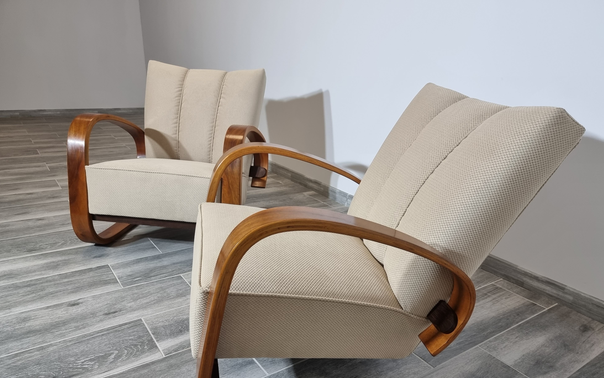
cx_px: 305
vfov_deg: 47.3
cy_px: 231
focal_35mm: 26
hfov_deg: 70.4
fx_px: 428
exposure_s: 1/100
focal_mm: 6.7
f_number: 1.8
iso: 200
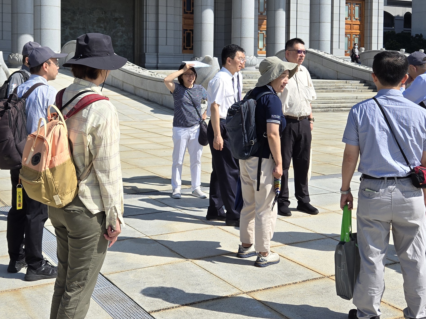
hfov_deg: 38.8
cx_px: 173
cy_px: 89
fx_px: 603
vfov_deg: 29.3
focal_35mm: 49
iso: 25
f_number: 1.8
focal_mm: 5.4
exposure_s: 1/1962
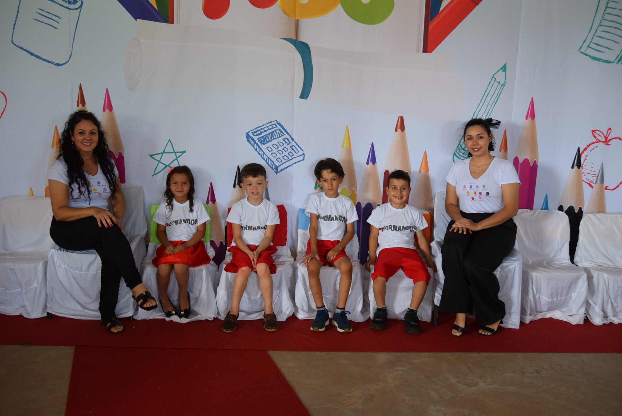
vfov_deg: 40.0
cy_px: 208
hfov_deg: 57.2
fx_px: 571
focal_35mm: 33
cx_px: 311
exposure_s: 1/60
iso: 720
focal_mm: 22
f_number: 4
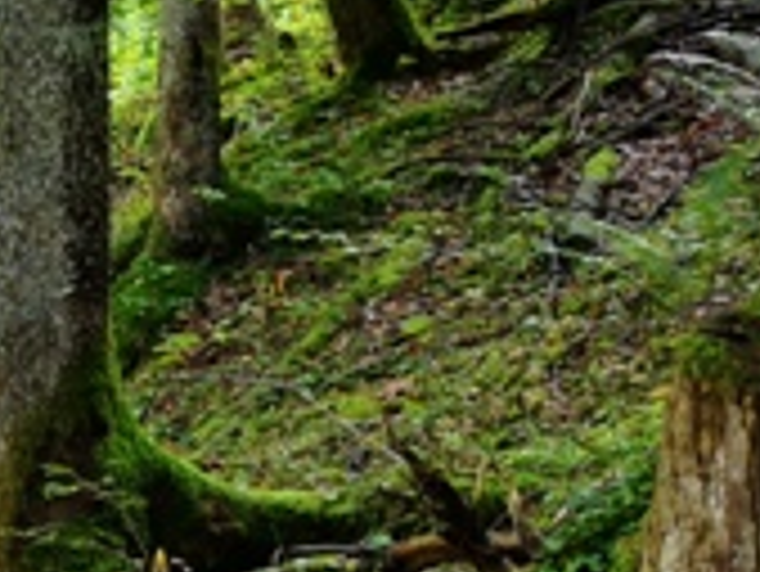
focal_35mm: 128
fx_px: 2812
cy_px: 446
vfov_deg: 11.6
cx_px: -697
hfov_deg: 13.5
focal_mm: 3.95
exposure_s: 1/100
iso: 80
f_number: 1.8
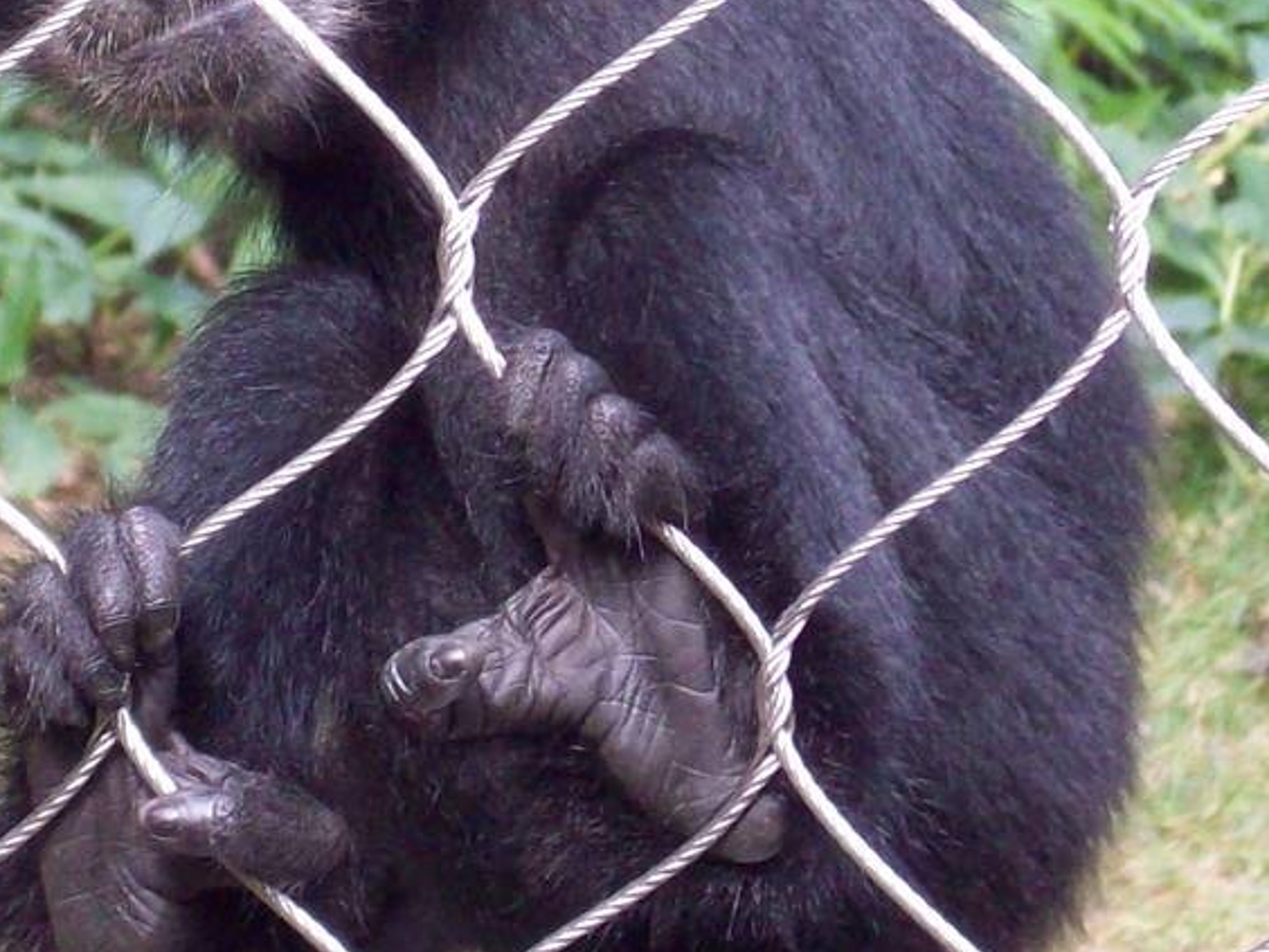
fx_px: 11548
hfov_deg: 6.3
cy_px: 221
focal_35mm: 315
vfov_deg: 4.7
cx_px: 225
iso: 160
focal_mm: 18.6
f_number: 5.2
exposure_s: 1/66.3
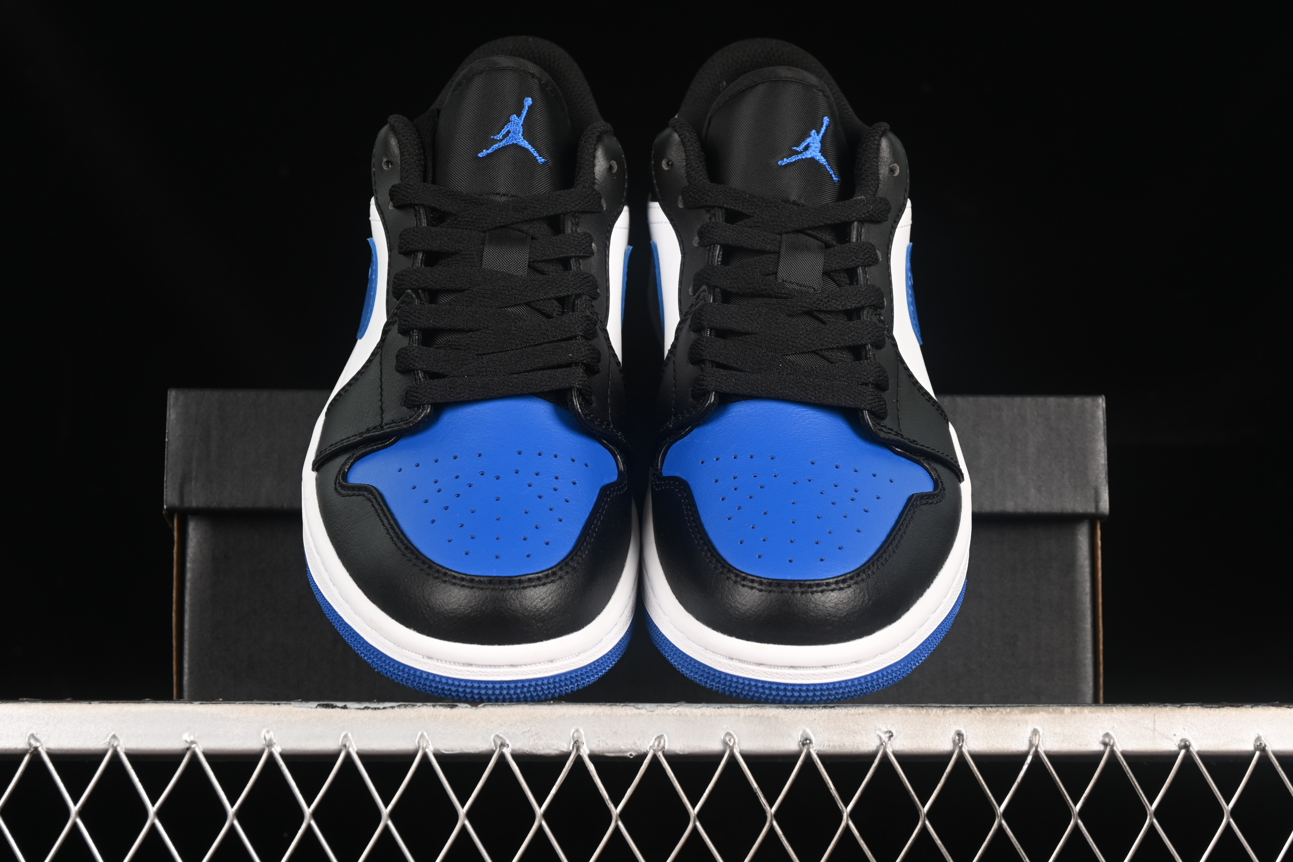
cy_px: 432
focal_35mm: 77
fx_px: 2765
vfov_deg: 17.7
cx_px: 632
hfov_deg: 26.3
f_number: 7.1
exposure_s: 1/60
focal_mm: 50
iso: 160
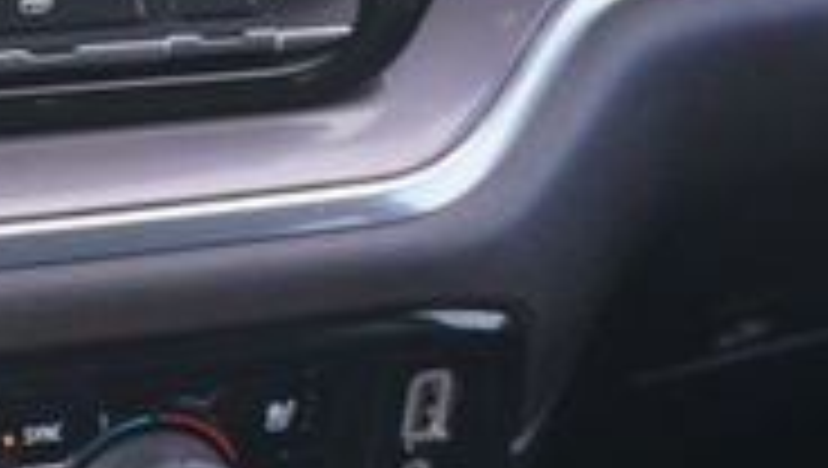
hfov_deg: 16.8
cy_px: -184
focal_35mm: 115
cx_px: -432
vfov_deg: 10.3
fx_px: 2524
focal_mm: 21
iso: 250
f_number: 4
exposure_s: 1/60
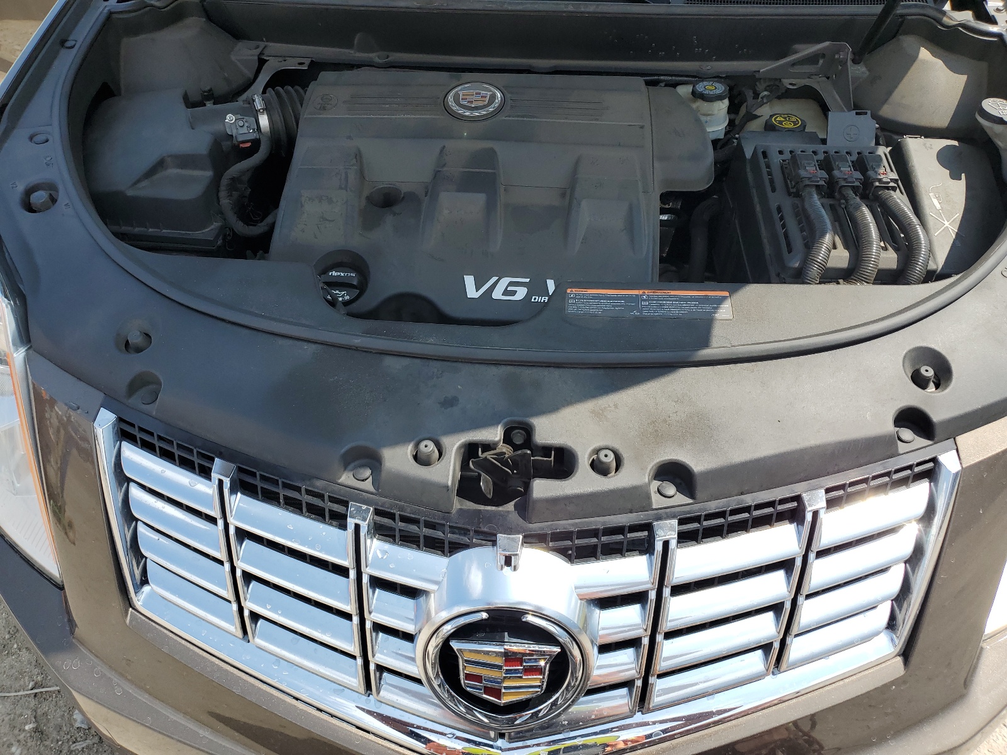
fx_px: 756
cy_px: 378
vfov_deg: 53.1
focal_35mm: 26
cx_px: 504
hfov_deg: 67.3
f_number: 1.5
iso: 50
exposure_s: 1/2000
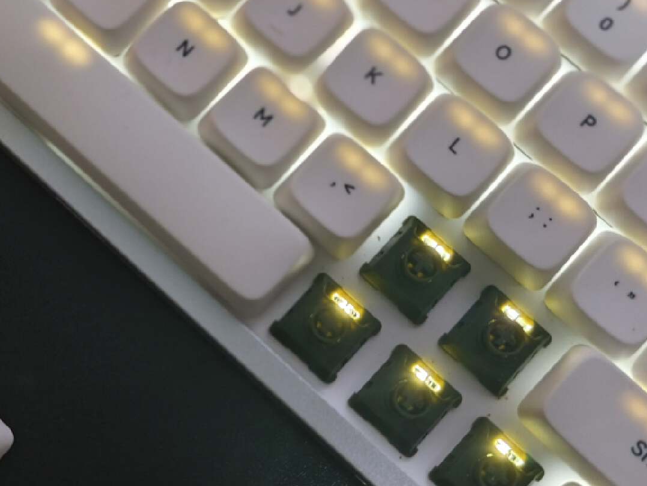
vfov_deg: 34.7
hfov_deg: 44.7
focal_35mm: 41
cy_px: 332
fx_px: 766
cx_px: 187
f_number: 0.95
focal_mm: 5.5
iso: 2235
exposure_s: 1/26.3
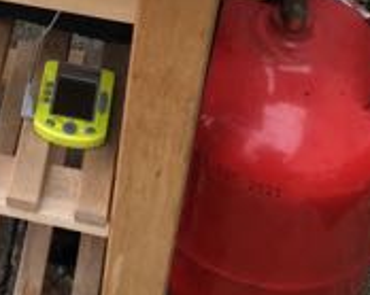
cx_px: -40
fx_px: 1138
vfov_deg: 13.5
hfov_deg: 17.8
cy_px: -210
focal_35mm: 104
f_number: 2.2
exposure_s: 1/100
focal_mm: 4.15
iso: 32
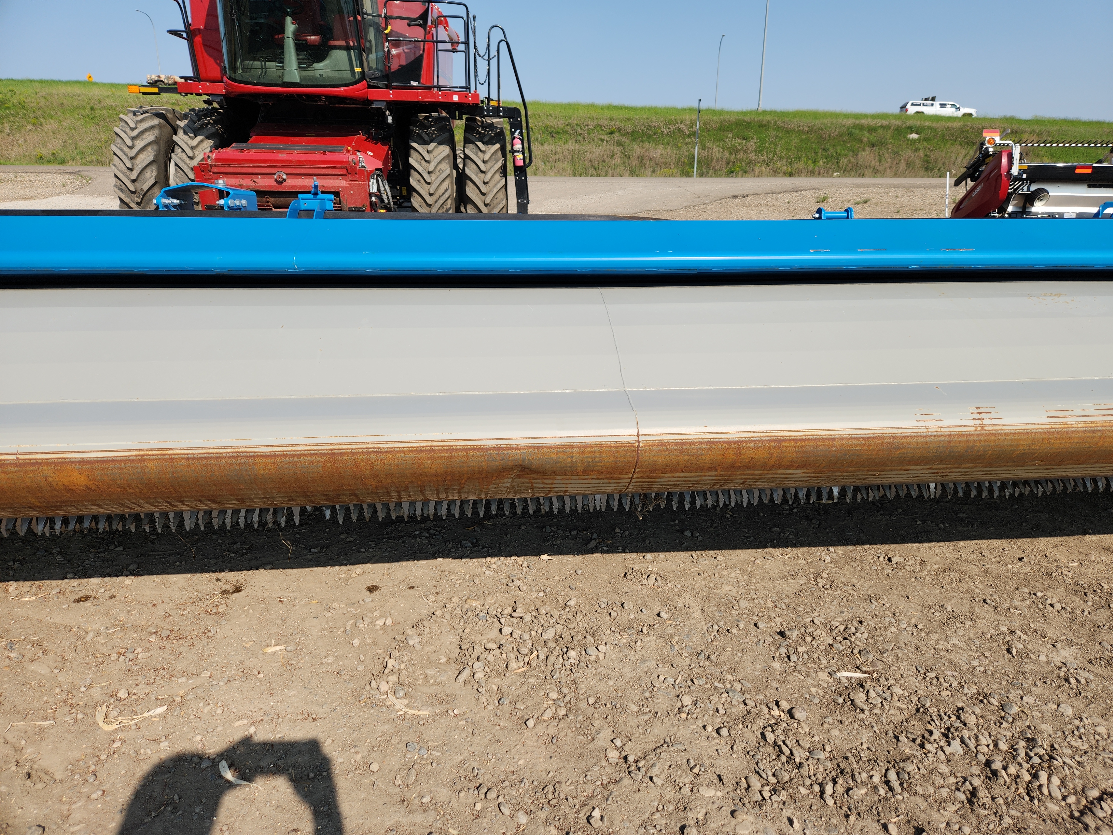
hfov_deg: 73.9
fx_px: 740
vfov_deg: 58.9
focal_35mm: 23
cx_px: 556
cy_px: 418
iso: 20
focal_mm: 5.4
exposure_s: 1/2005
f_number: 1.8
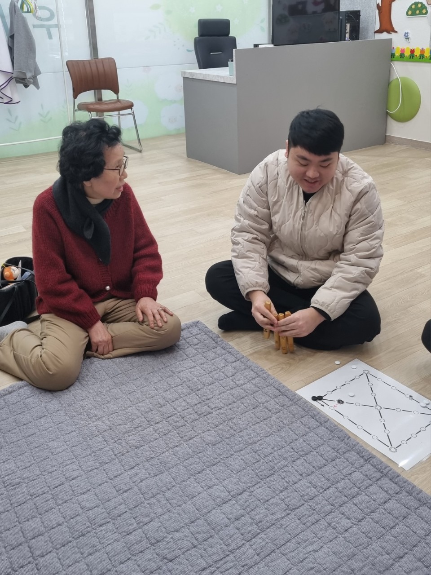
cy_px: 288
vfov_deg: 67.3
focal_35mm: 26
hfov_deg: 53.1
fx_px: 432
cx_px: 216
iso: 160
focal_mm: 5.4
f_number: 1.8
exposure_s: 1/120
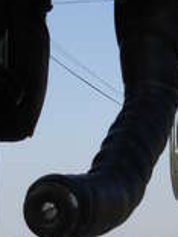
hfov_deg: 10.1
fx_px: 1001
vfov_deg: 13.1
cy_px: 302
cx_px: 164
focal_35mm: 146
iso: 79
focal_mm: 6.3
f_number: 4.9
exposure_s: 1/497
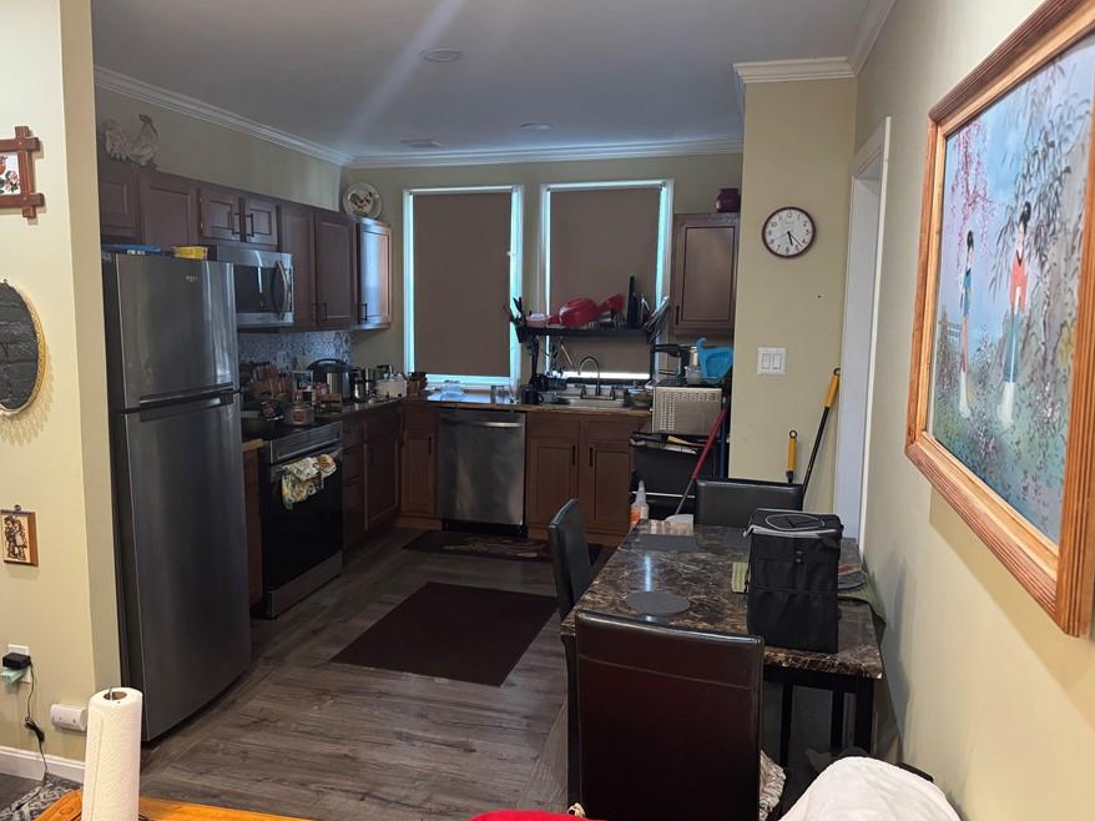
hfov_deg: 63.2
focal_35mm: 28
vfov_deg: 49.7
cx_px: 469
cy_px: 413
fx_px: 885
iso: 400
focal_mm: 6.76
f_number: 1.78
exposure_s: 1/60
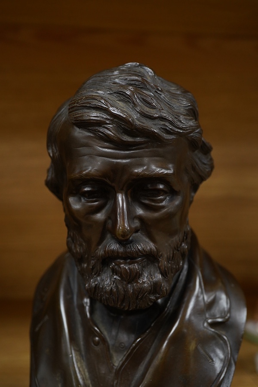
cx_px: 129
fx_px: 484
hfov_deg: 29.9
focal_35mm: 45
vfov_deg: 43.6
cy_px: 194
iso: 1250
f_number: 8
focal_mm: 30
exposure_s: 1/125
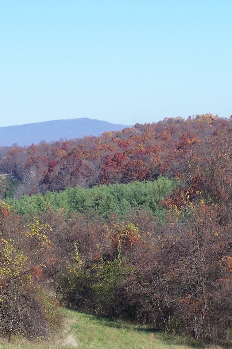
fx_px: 1875
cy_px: 174
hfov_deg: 7.1
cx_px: 45
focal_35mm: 194
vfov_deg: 10.6
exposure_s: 1/800
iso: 80
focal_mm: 23.1
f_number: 3.2
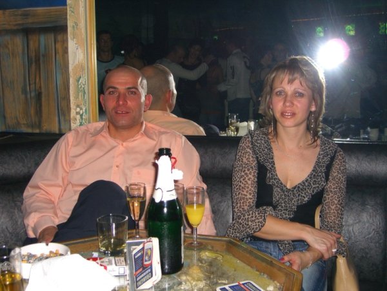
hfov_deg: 41.2
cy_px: 146
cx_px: 194
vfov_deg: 31.5
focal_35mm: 46
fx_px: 514
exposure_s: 1/60
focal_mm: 9.5
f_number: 3.1
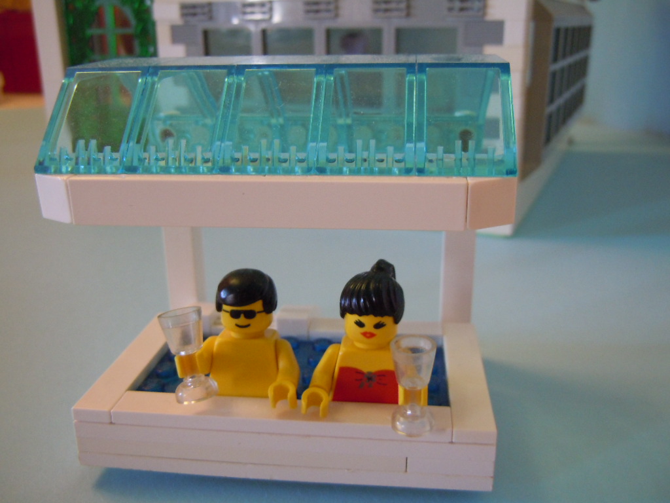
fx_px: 658
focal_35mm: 34
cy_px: 252
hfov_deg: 54.0
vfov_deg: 41.8
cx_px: 335
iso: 400
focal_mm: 6.2
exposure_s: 1/20
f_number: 3.6
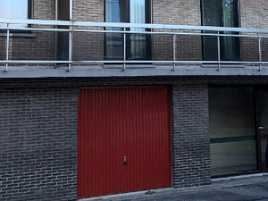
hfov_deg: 20.2
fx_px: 743
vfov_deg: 14.9
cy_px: -45
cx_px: 209
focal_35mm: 96
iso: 25
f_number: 1.8
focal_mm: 5.23
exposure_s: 1/357
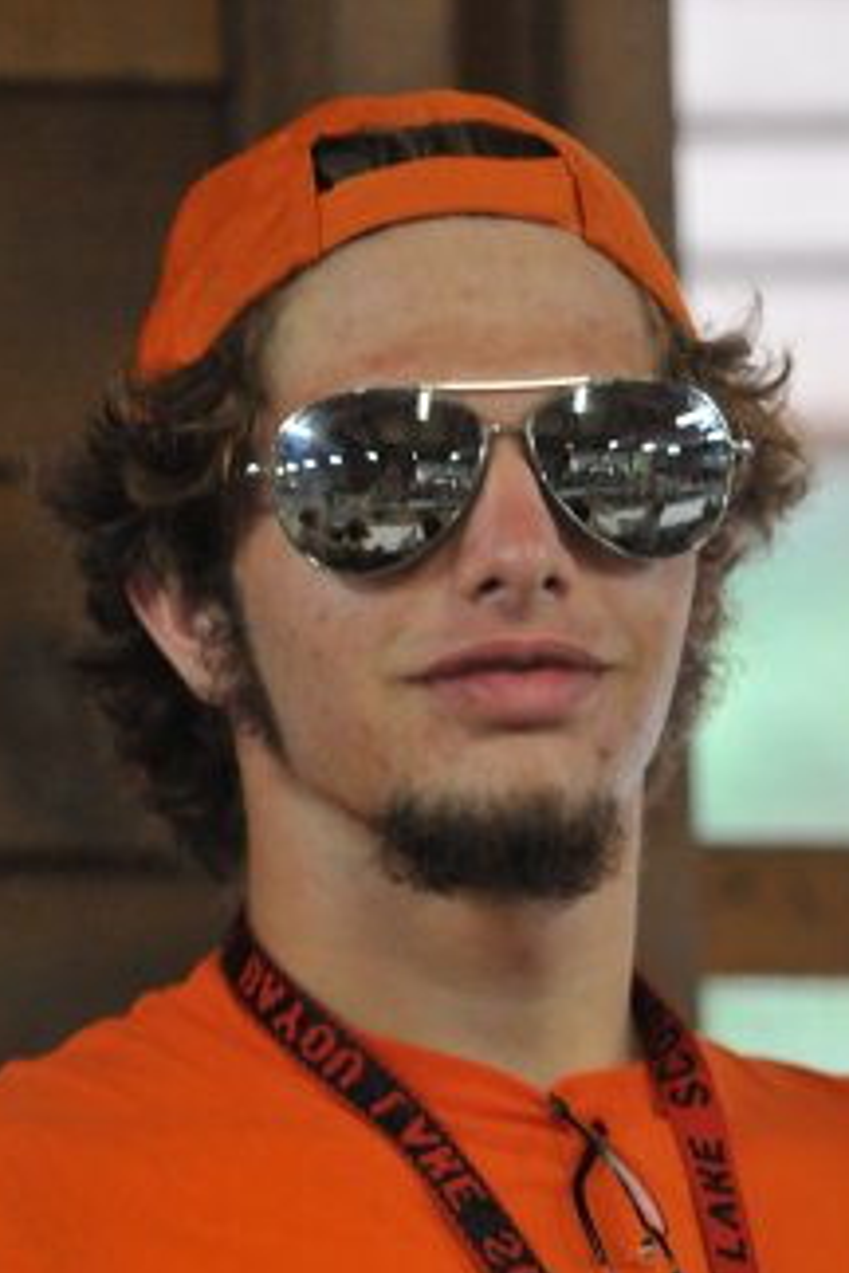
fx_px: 9621
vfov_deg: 7.6
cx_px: 426
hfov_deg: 5.1
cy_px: 919
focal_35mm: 272
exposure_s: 1/100
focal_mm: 98
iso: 1600
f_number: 2.8
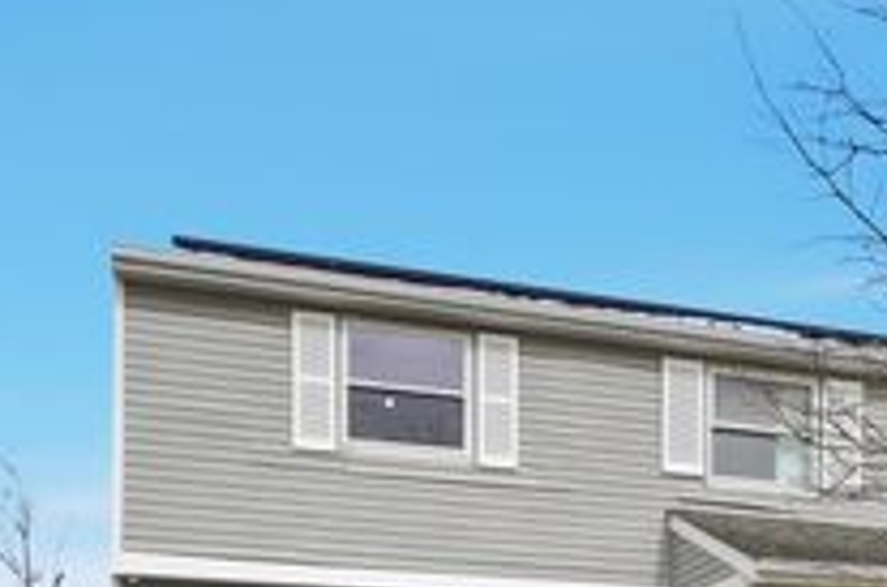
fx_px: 1426
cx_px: 818
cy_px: 433
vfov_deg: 23.1
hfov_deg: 32.6
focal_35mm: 58
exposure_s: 1/4000
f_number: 4
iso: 100
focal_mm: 16
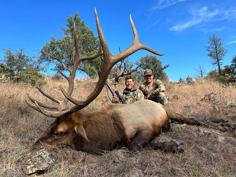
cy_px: 88
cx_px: 118
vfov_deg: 53.1
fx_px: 177
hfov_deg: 67.3
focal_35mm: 26
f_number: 1.5
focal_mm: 5.7
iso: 50
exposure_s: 1/1224
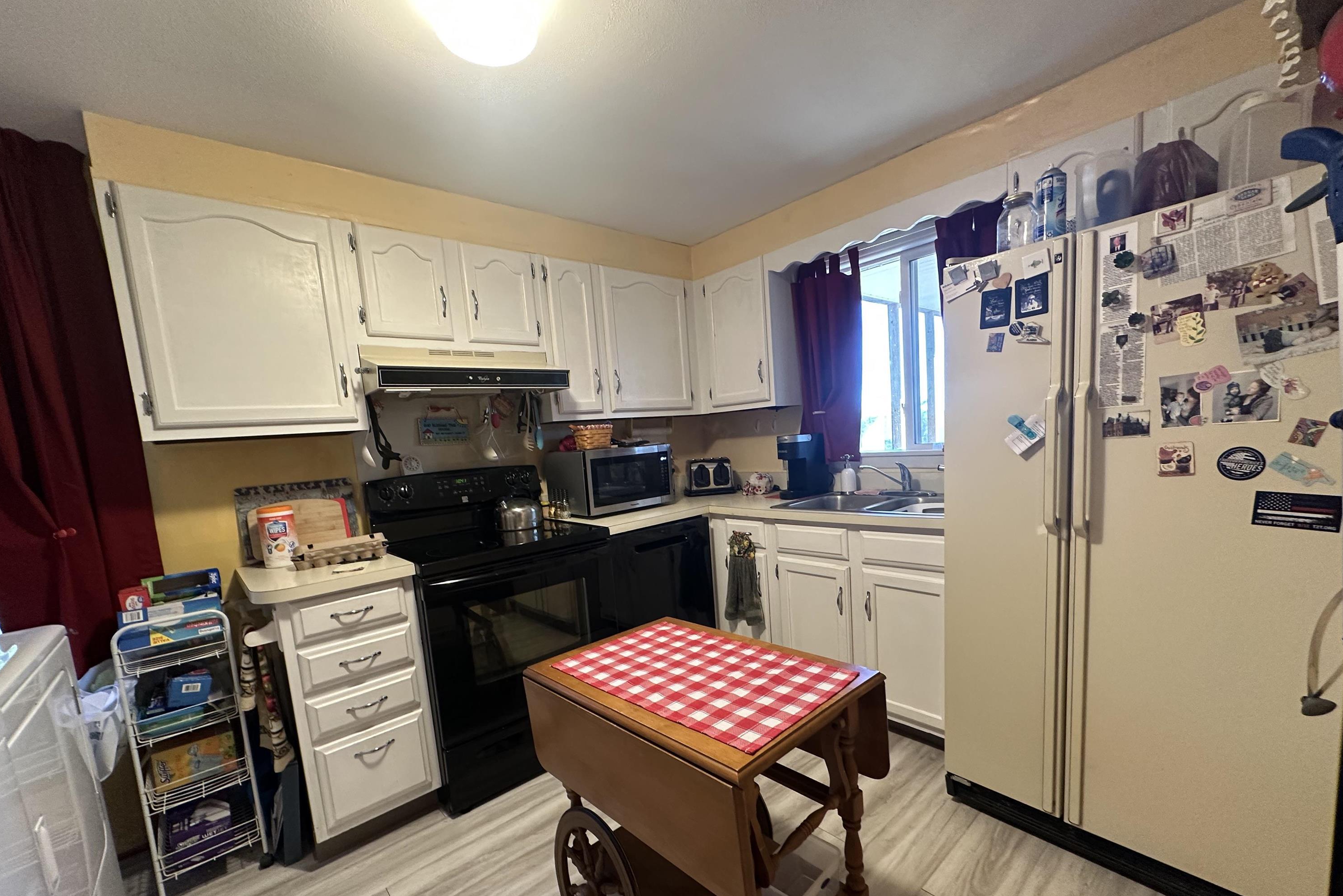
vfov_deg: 77.0
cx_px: 667
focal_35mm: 15
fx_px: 560
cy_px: 503
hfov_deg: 100.4
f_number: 2.2
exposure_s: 1/60
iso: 200
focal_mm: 2.22
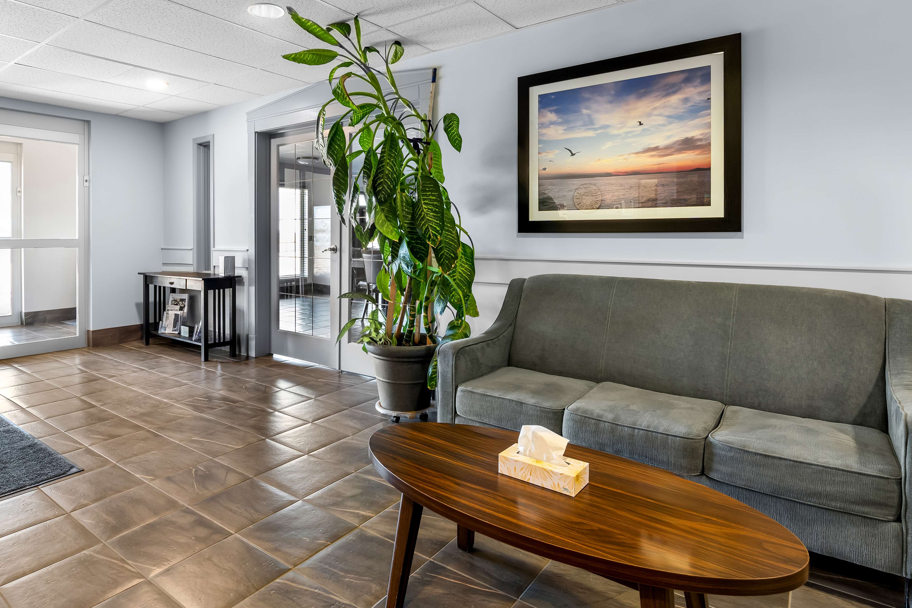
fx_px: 355
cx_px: 456
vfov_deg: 81.2
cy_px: 304
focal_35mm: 14
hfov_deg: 104.3
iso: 200
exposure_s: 1/1.25
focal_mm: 14
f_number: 8
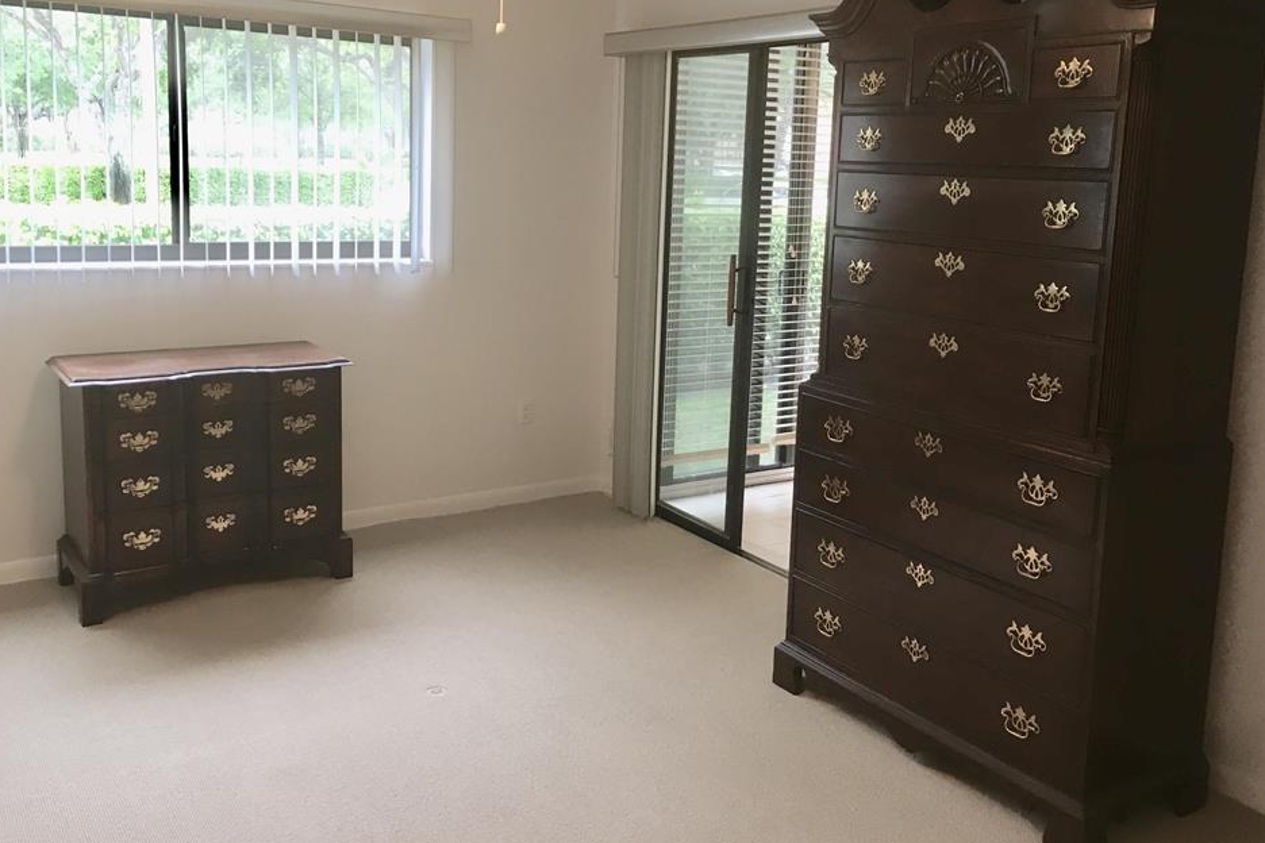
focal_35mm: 33
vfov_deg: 39.8
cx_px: 654
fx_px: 1159
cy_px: 334
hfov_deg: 57.2
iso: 64
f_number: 2.2
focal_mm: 4.15
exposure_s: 1/30
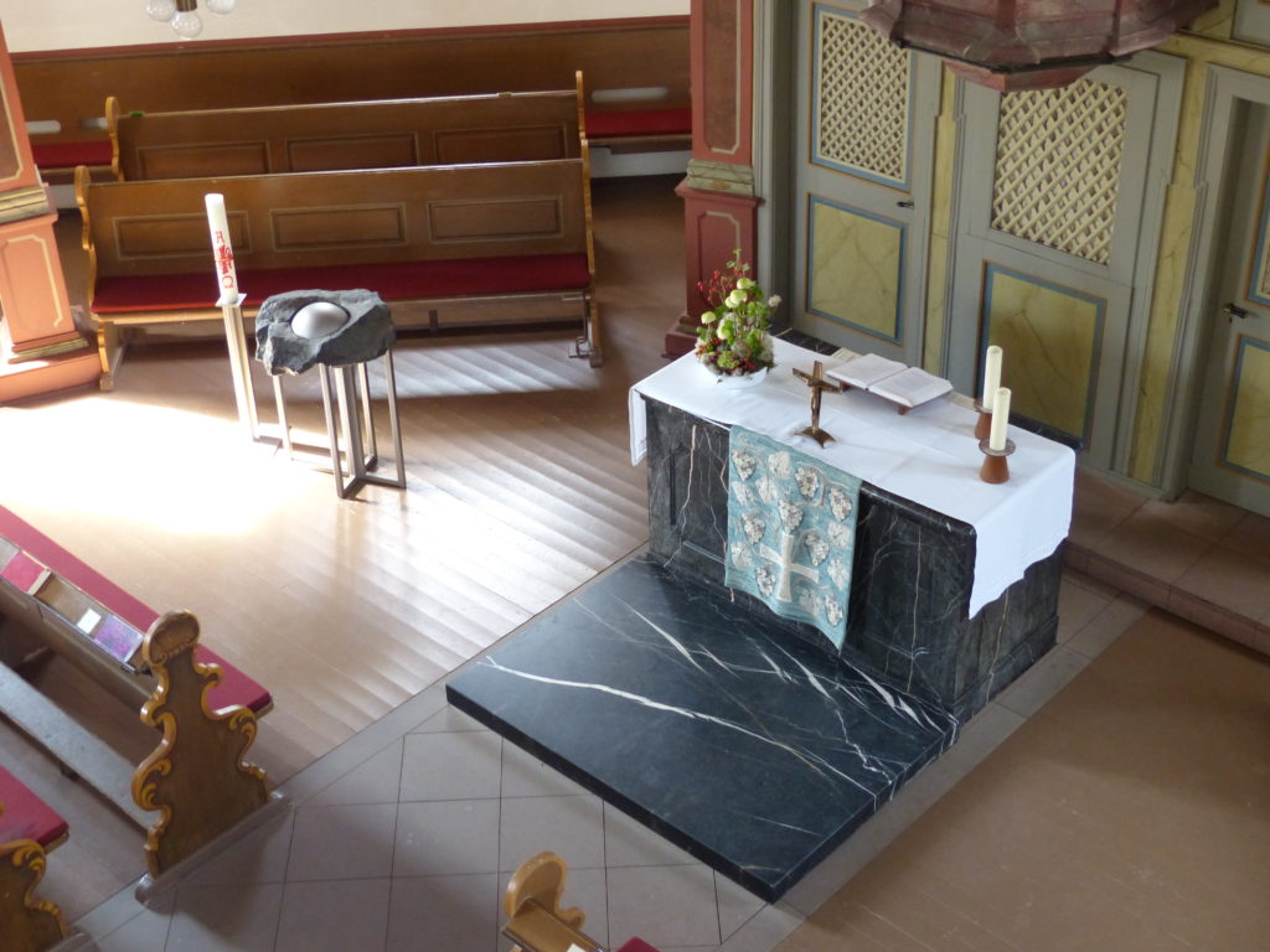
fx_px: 1834
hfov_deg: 38.2
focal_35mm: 50
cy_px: 476
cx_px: 635
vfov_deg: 29.1
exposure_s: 1/20
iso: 400
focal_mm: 9.1
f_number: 2.8
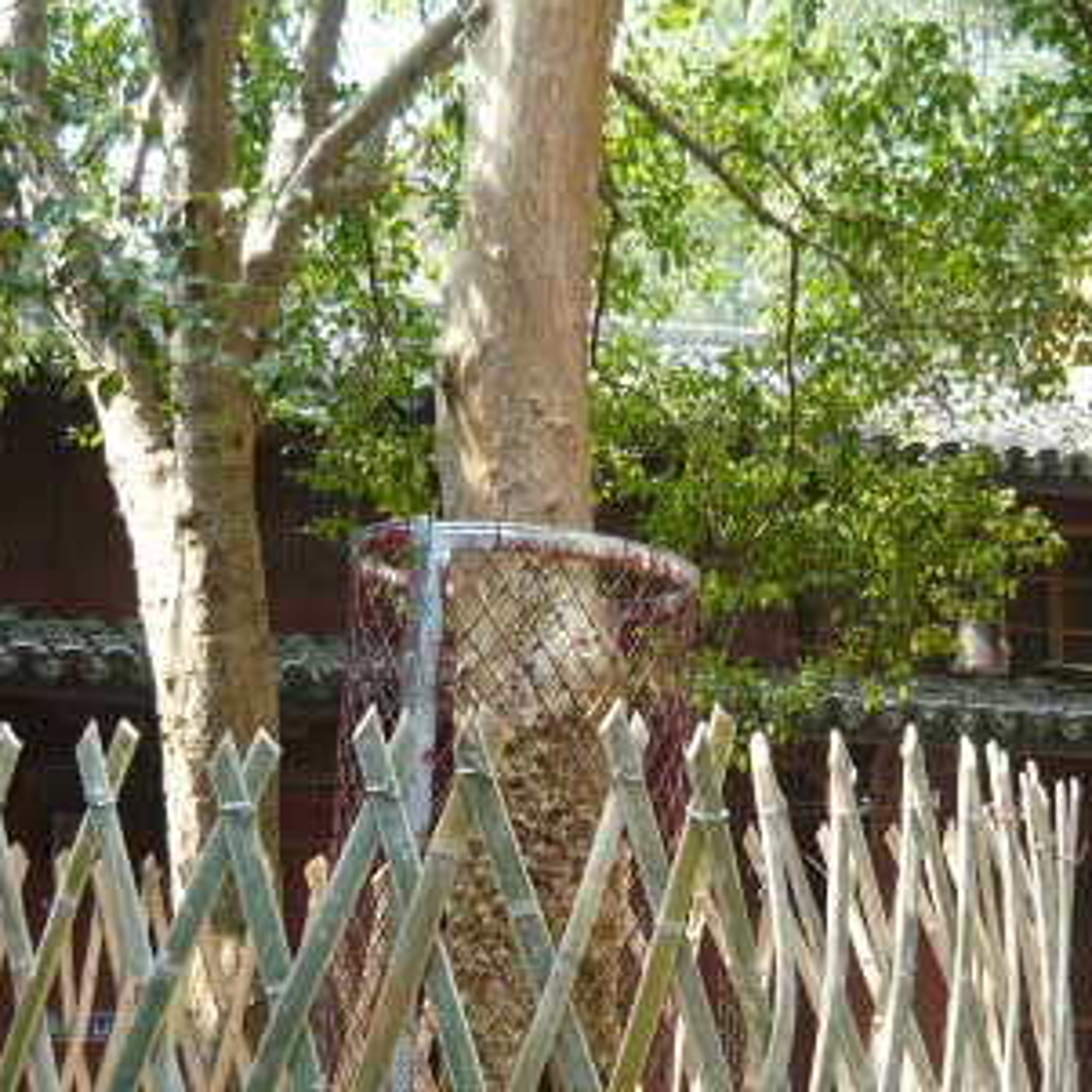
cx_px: 628
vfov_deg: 27.6
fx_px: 2213
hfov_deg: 27.7
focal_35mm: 62
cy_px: 715
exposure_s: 1/100
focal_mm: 5.5
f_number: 2.8
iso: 100
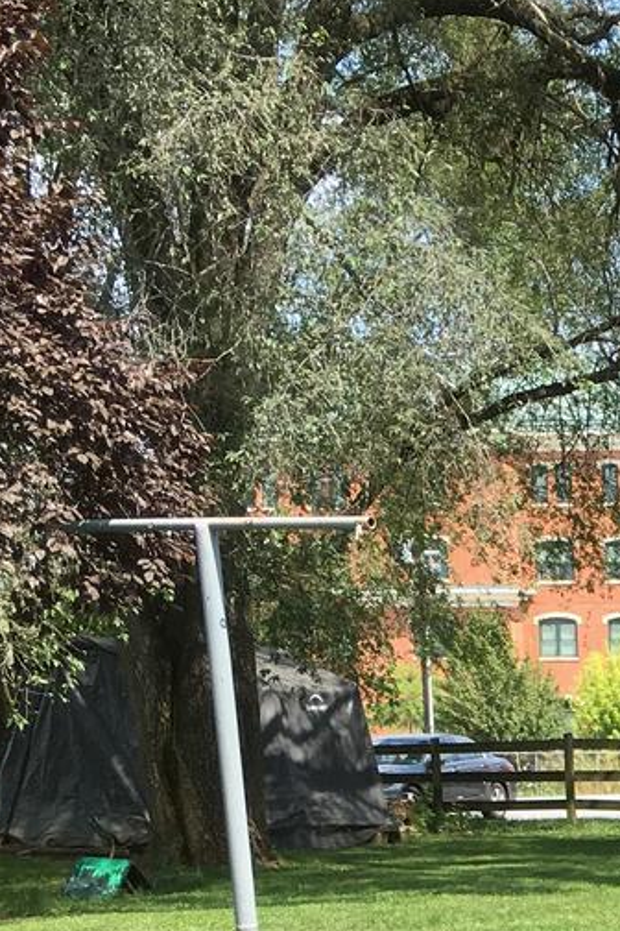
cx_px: 956
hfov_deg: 13.9
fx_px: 2376
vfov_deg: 20.4
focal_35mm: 92
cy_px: 1173
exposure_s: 1/610
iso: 25
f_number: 2.2
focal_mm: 4.15
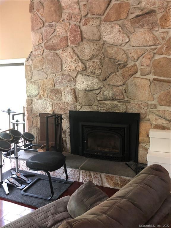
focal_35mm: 28
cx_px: 86
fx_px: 184
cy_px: 114
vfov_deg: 63.4
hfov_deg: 49.7
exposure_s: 1/9
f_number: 1.8
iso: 100
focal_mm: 3.99
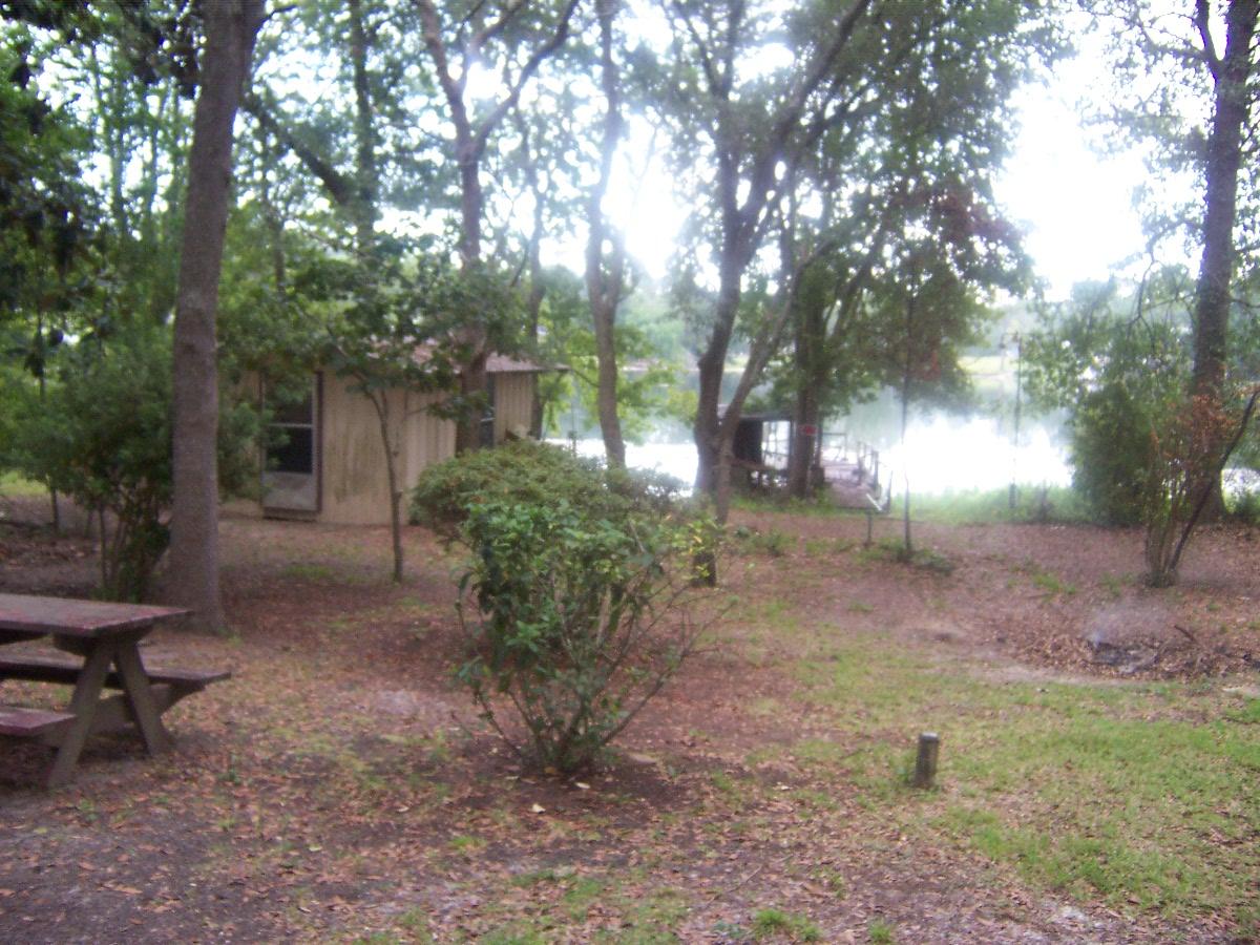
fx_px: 1201
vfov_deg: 42.9
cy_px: 472
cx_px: 630
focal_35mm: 33
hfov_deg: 55.4
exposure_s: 1/60
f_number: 2.8
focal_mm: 5.5
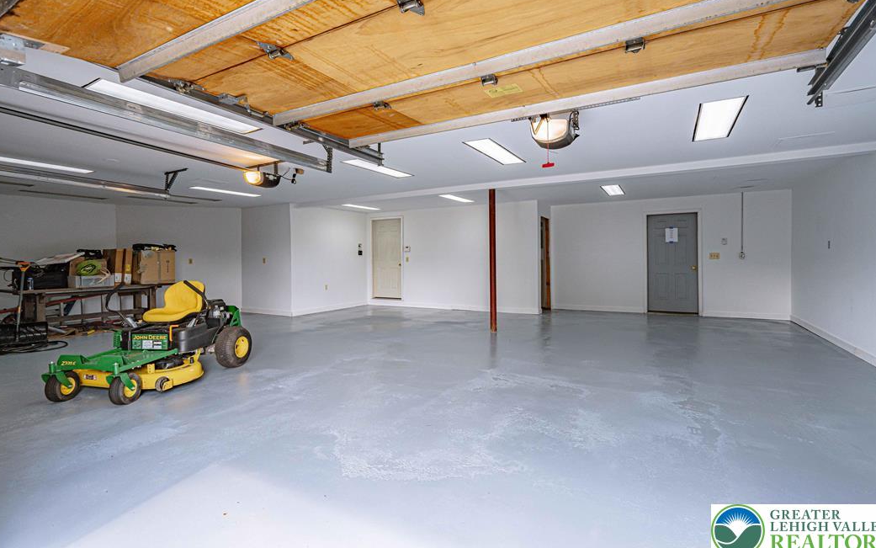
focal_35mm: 17
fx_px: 406
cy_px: 260
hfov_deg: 94.4
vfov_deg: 68.0
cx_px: 437
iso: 800
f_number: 5
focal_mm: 16
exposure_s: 1/2000
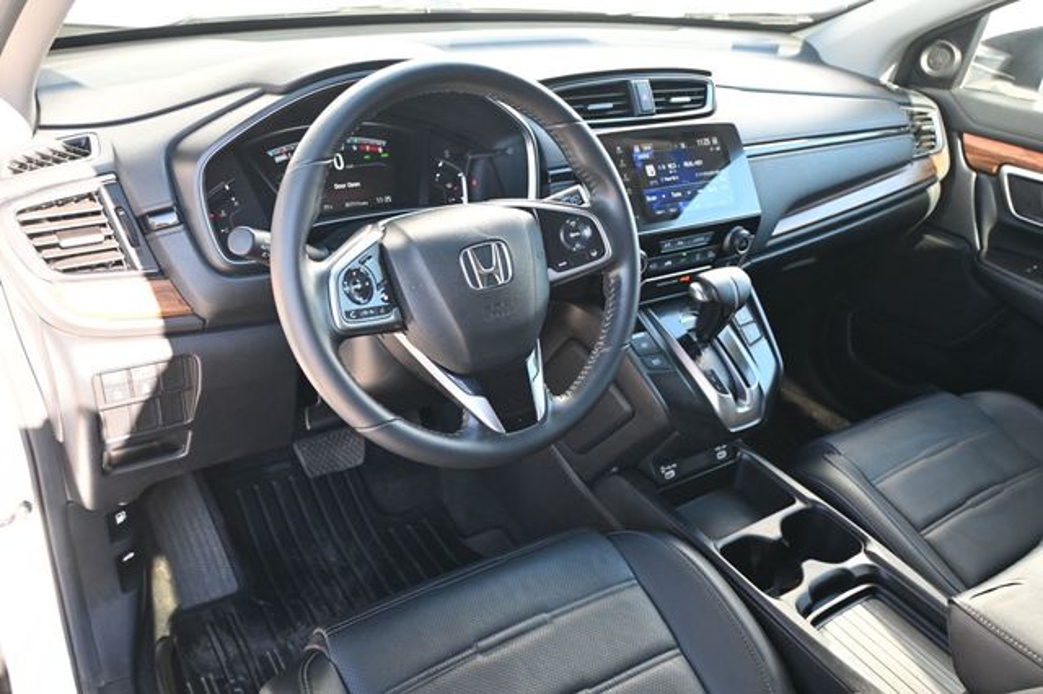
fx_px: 869
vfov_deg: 43.6
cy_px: 347
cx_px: 522
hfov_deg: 62.0
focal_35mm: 30
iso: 720
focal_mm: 20
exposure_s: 1/125
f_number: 3.8
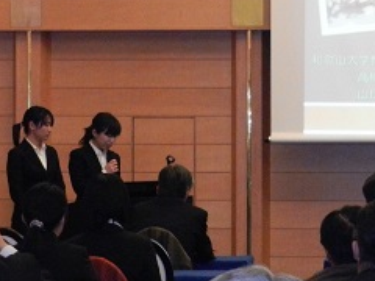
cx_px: 311
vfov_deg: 7.7
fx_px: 2102
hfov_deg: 10.2
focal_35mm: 194
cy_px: 145
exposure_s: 1/30
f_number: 4.9
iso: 560
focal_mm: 16.3
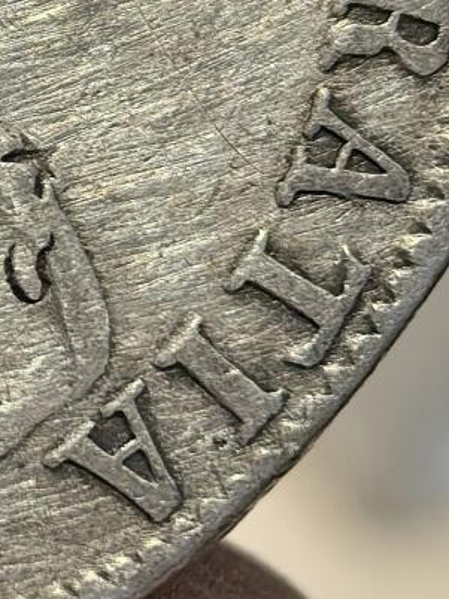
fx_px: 4190
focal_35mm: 242
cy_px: -51
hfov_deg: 6.0
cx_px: -304
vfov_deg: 8.1
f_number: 2
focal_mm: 6.98
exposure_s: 1/100
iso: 320
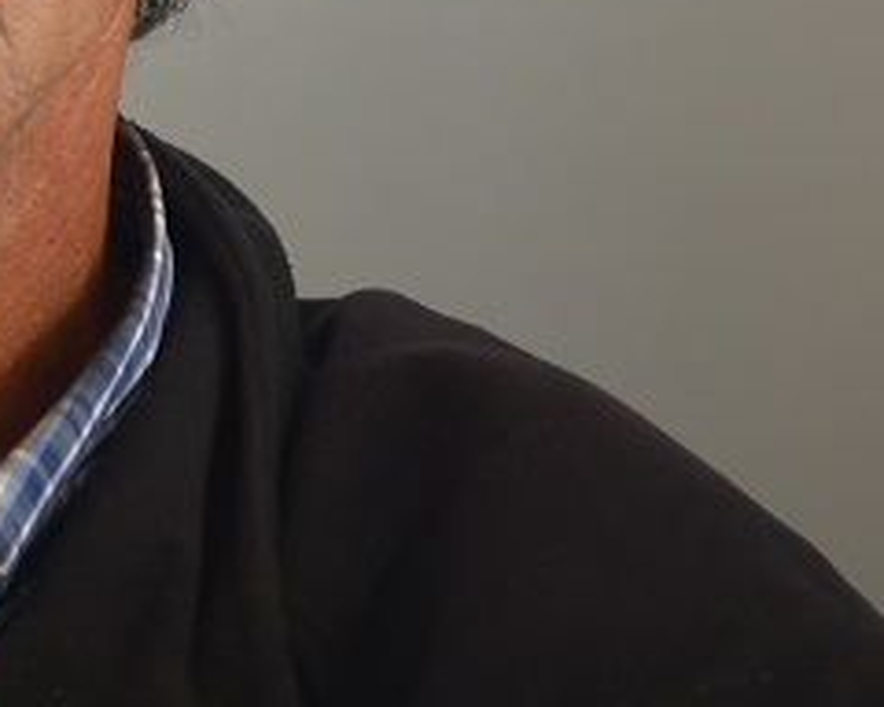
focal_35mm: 323
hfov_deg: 5.9
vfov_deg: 4.8
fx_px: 8450
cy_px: -180
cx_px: -273
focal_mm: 55
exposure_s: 1/160
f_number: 3.5
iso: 400
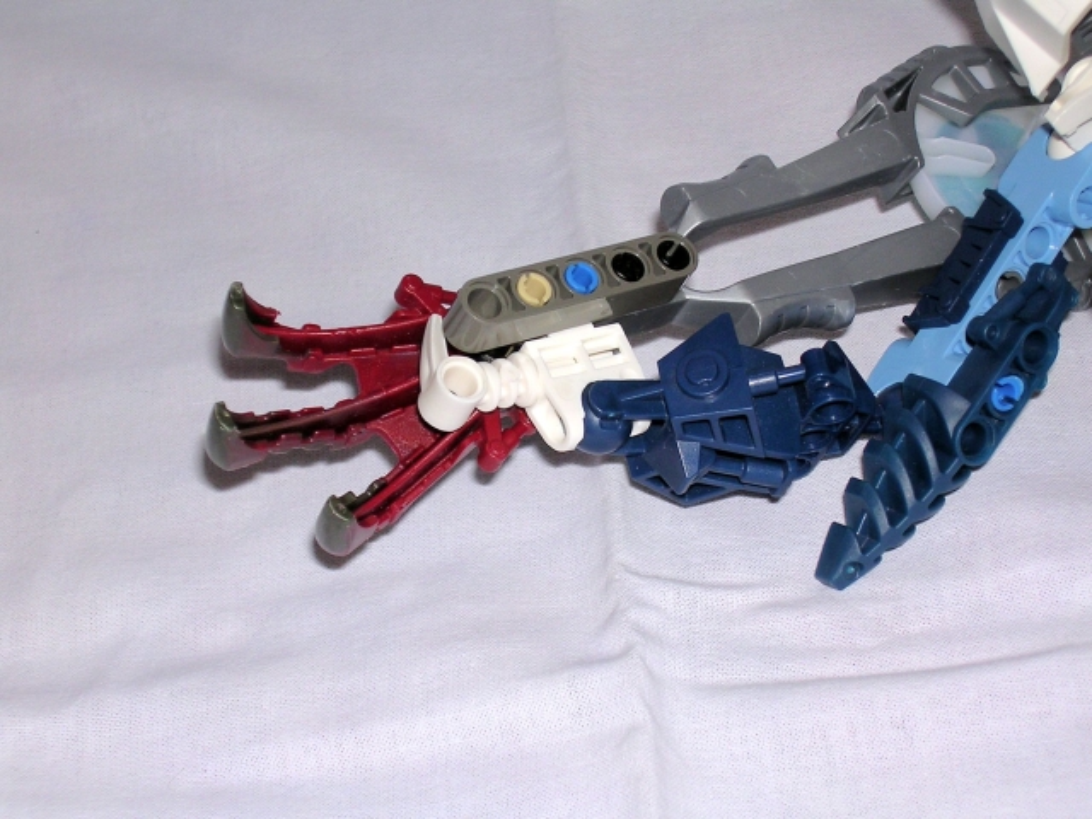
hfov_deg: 22.8
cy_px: 410
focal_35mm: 86
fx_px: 2713
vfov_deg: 17.2
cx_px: 546
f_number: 4.1
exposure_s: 1/60.1
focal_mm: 13
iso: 100
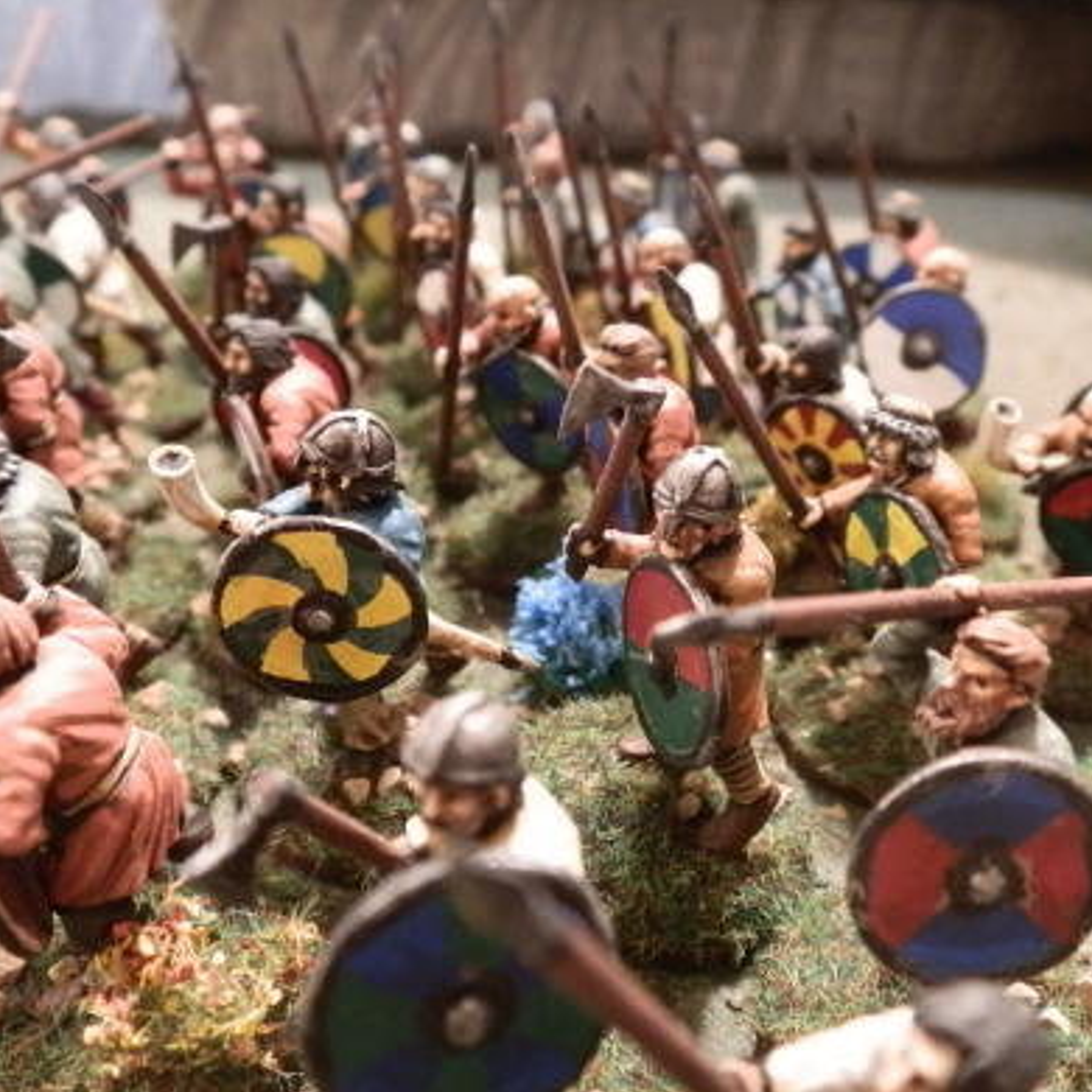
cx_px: 566
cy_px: 538
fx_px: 1213
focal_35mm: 34
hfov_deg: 48.4
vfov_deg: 48.4
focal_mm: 5
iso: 400
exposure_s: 1/30
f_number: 3.1
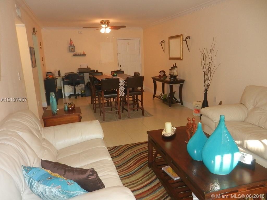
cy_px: 100
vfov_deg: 54.9
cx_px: 134
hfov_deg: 69.4
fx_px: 193
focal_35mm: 25
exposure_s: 1/30
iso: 220
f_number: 3.5
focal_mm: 4.5
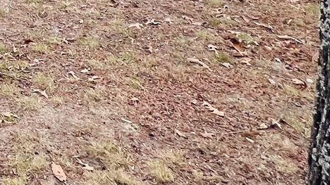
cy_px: -251
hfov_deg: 24.5
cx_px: -190
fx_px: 542
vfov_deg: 14.0
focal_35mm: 62
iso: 32
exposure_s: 1/481
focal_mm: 1.57
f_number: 1.8
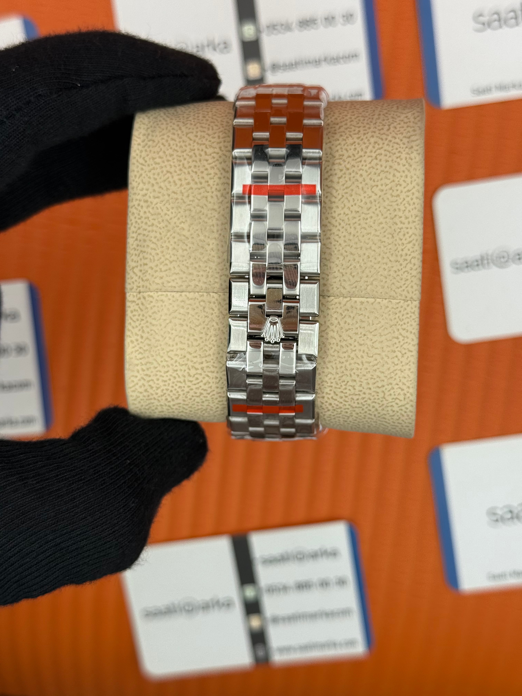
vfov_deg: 39.7
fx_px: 965
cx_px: 261
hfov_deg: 30.3
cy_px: 348
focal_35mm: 48
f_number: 1.78
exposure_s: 1/646
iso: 64
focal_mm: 6.76
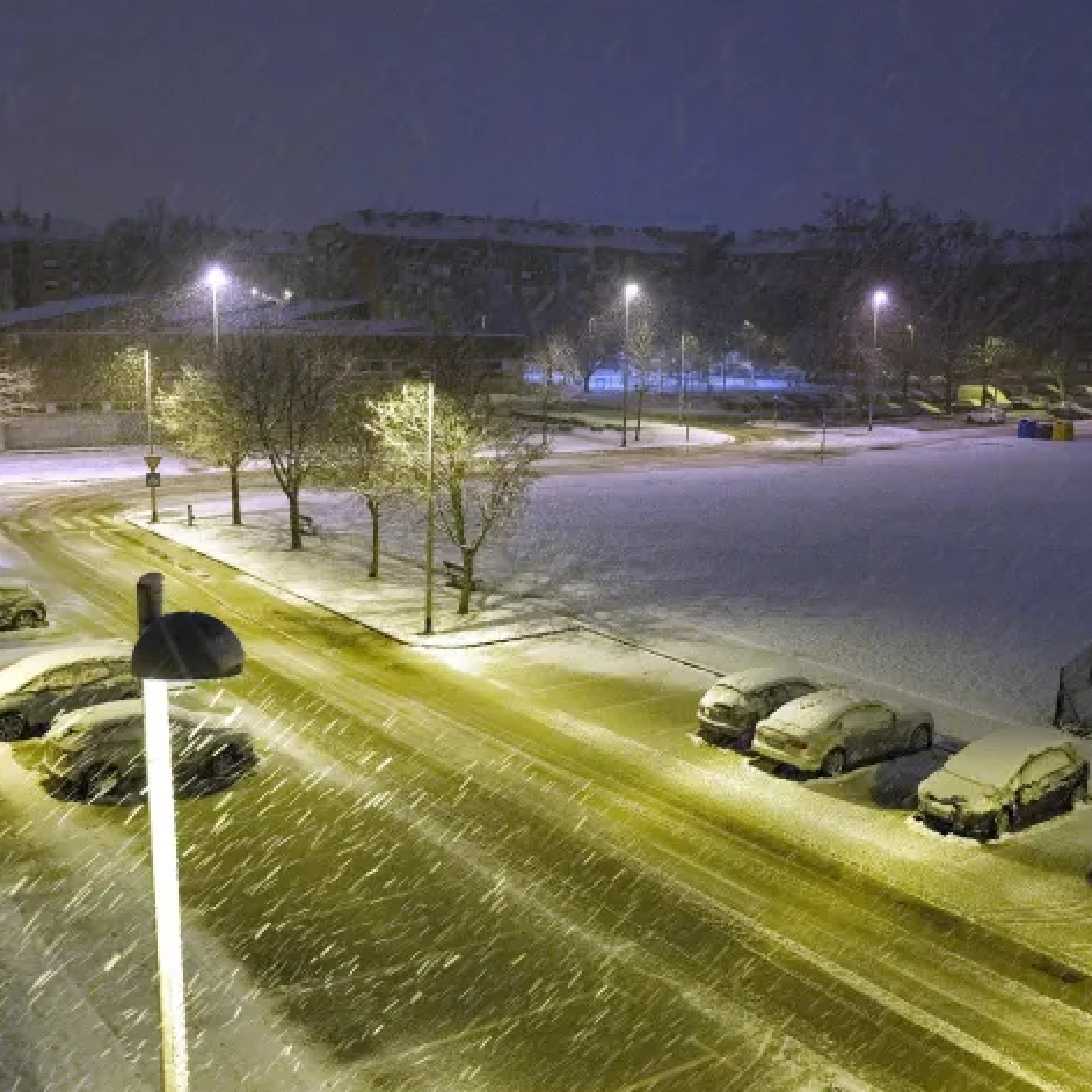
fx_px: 1321
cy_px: 565
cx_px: 596
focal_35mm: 37
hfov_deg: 44.9
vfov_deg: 44.9
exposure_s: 1/20
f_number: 2.8
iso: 1600
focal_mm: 18
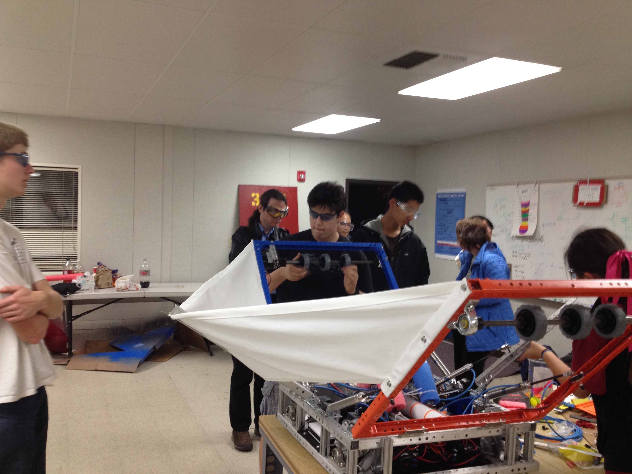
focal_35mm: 35
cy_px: 237
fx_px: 639
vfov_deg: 40.7
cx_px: 316
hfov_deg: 52.6
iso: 100
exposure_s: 1/20
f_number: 2.4
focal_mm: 4.28
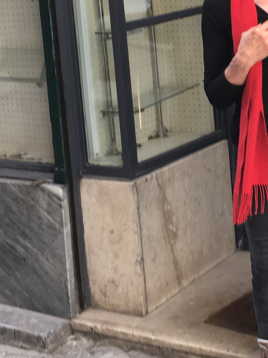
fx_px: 908
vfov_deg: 21.8
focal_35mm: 88
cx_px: 273
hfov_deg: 16.4
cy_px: 39
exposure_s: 1/50
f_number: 2.2
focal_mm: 4.15
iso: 32
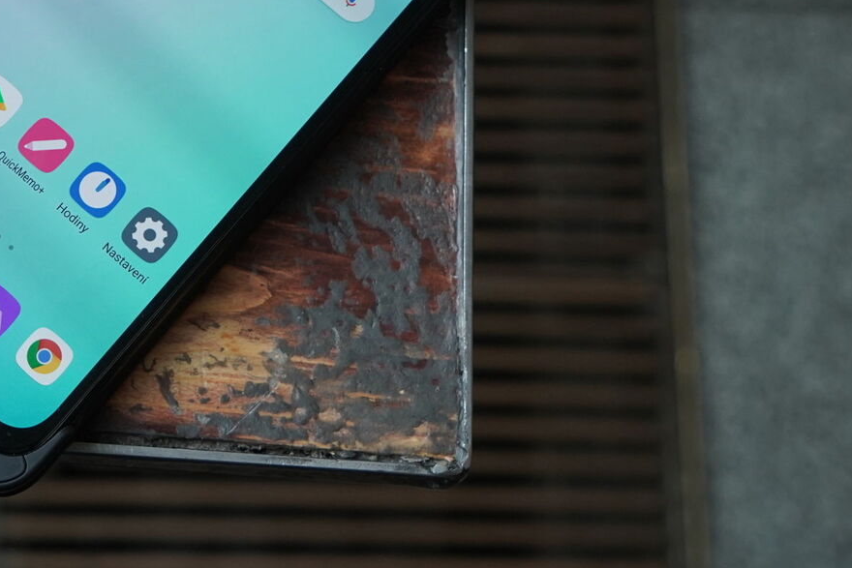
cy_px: -27
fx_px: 2272
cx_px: 115
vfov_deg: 14.0
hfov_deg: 20.9
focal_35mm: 96
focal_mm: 44
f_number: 6.3
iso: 1250
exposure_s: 1/200
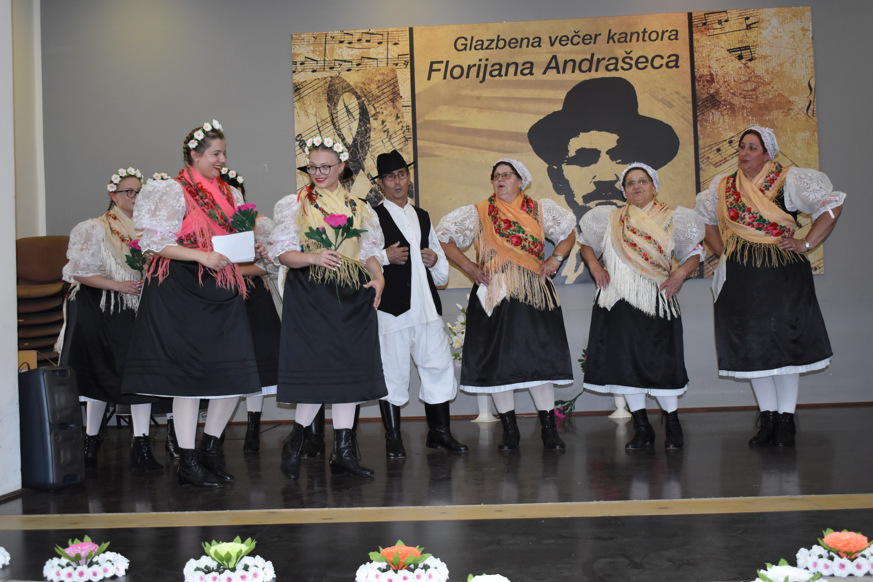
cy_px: 291
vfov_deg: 26.5
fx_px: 1237
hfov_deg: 38.9
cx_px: 436
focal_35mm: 51
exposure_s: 1/125
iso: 1600
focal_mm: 34
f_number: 4.5
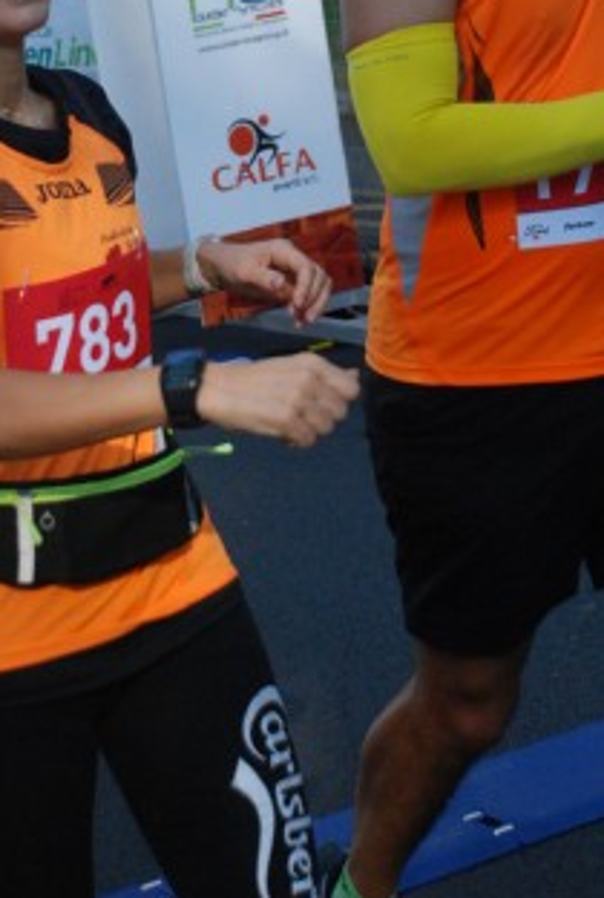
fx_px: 2524
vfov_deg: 19.8
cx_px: 206
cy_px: 112
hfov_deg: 13.6
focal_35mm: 101
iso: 1000
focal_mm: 35
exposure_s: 1/640
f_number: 4.5
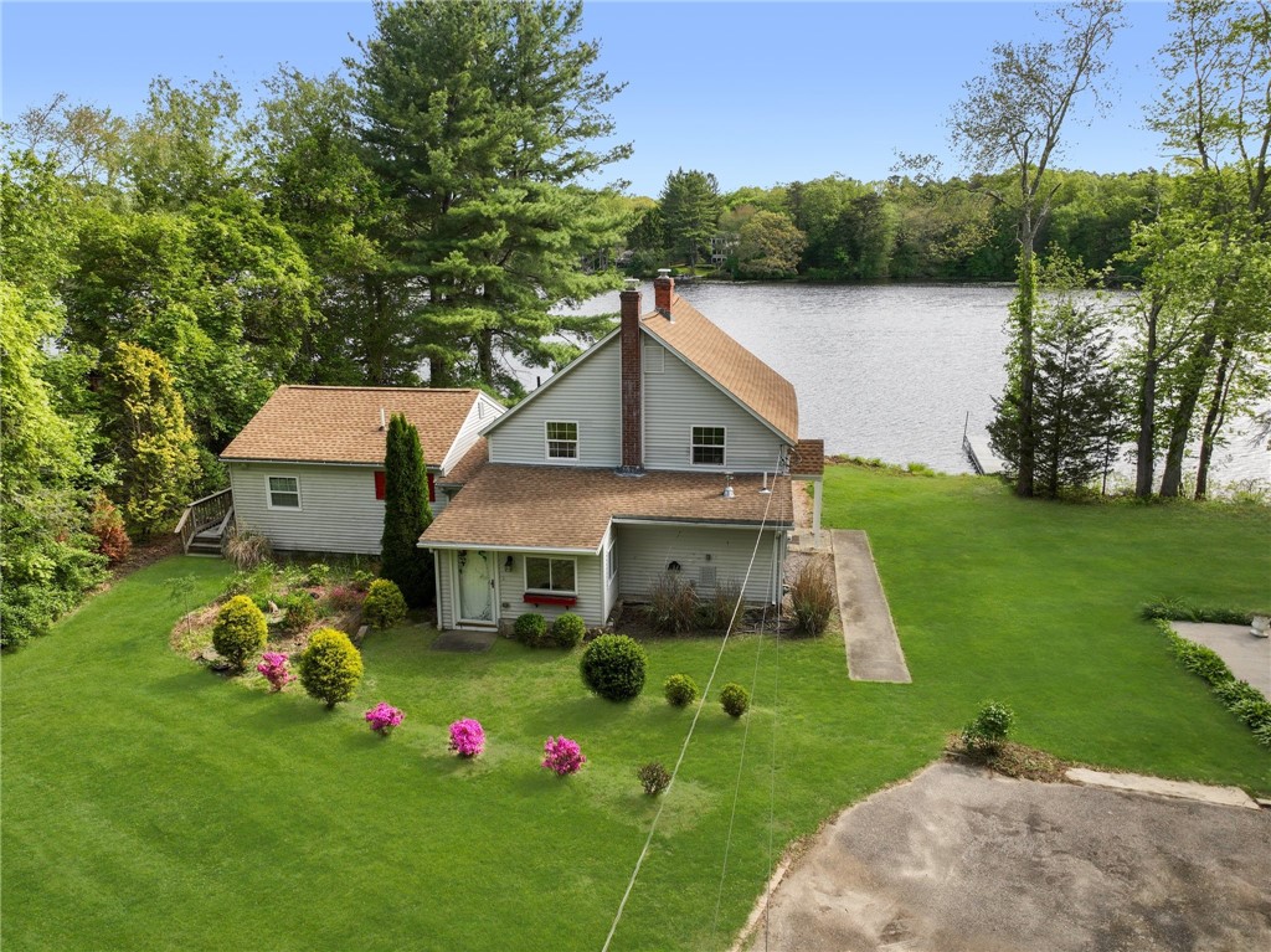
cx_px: 636
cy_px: 476
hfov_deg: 71.6
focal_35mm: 24
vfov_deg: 56.8
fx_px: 881
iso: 100
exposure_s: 1/800
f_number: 2.8
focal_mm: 12.29
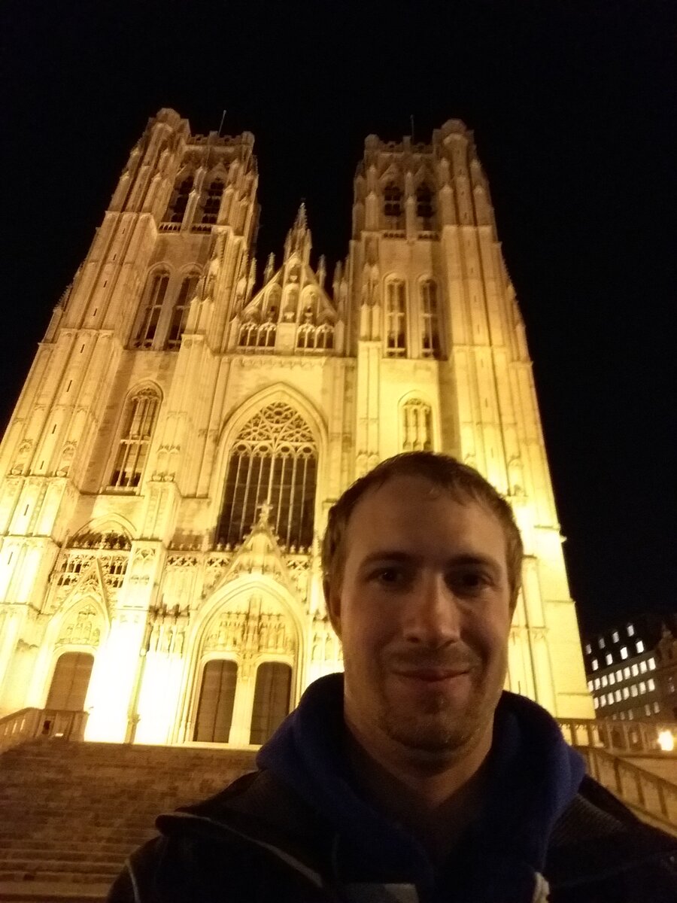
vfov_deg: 71.6
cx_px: 338
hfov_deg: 56.8
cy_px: 452
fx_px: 626
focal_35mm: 24
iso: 350
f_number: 1.9
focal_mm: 1.95
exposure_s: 1/14
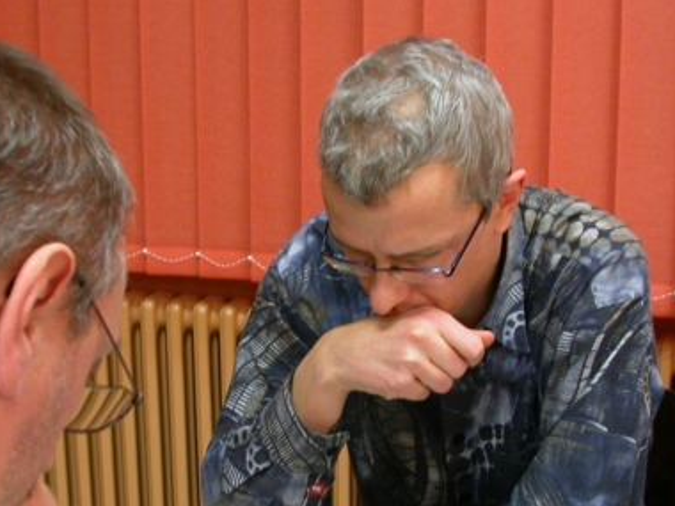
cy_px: 366
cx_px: 322
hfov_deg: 30.3
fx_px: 1248
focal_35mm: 64
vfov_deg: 22.8
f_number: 2.6
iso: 100
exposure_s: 1/7.5
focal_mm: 7.85
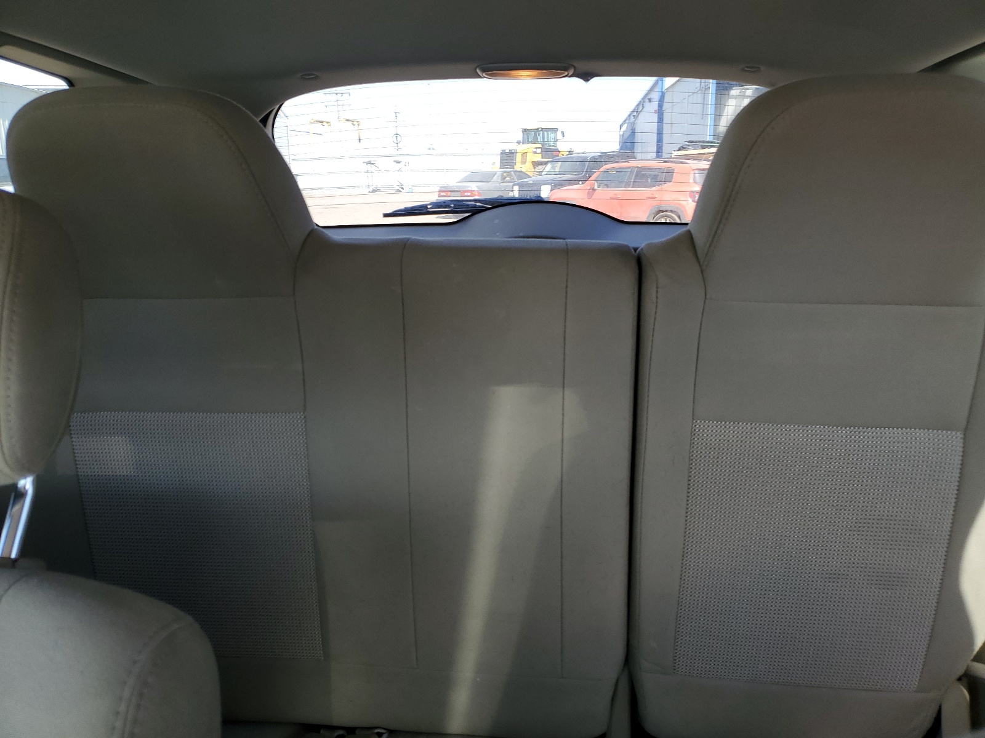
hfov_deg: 67.3
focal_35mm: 26
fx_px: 740
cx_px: 492
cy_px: 369
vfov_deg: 53.1
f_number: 1.5
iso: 50
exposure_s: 1/217
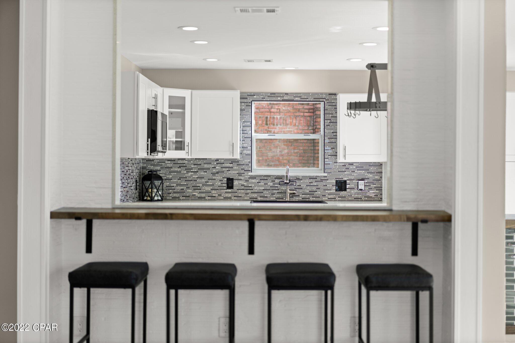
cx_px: 258
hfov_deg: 36.2
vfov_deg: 24.6
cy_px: 172
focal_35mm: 55
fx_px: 787
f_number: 1.8
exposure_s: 1/200
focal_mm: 55
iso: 100
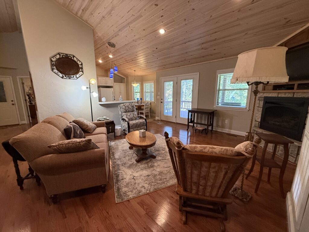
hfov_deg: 102.1
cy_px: 116
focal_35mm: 14
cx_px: 154
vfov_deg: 85.7
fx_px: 125
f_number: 2.2
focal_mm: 2.22
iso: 320
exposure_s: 1/82
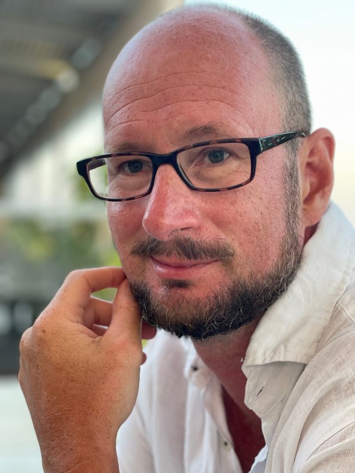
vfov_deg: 30.3
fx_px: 875
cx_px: 178
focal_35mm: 64
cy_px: 236
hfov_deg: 22.9
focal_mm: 7.5
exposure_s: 1/121
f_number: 2.2
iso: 200
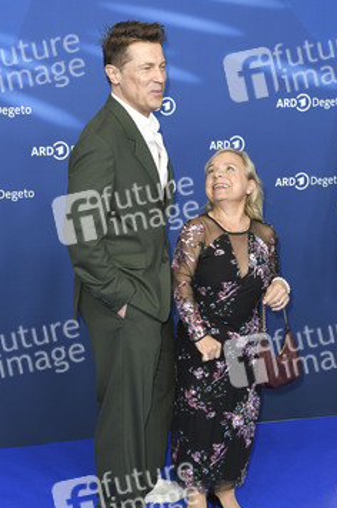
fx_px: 888
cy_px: 283
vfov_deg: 31.9
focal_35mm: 63
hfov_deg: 21.5
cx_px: 167
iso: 800
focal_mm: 56
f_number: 4
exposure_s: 1/320
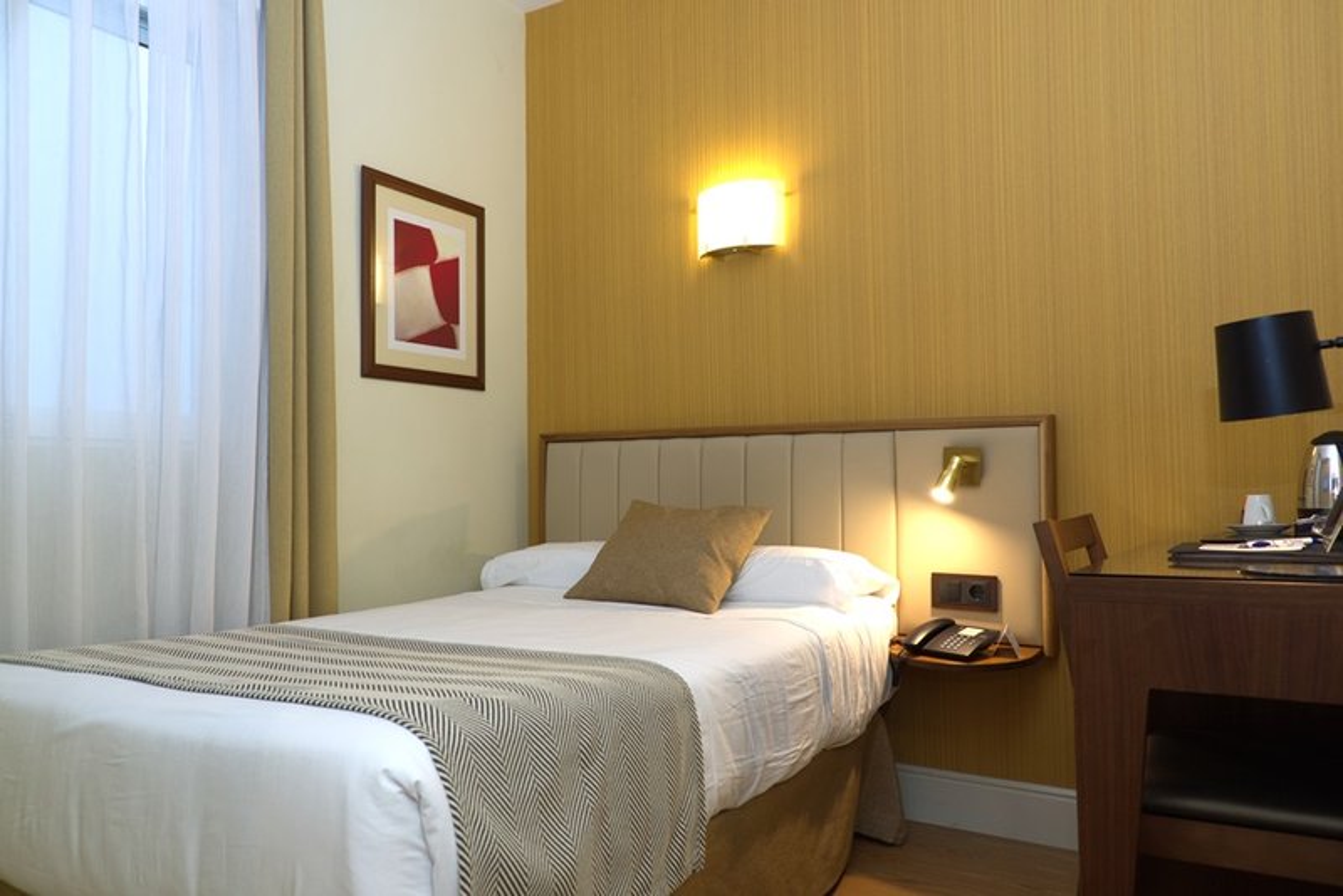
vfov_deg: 50.4
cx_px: 672
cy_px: 448
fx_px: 952
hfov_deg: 70.4
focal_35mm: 26
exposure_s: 1/60
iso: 200
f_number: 4
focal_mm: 17
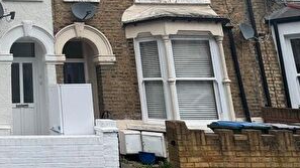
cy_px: 36
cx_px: -21
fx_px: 286
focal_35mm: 36
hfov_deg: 44.0
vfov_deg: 32.0
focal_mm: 2.22
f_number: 2.2
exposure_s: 1/473
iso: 40
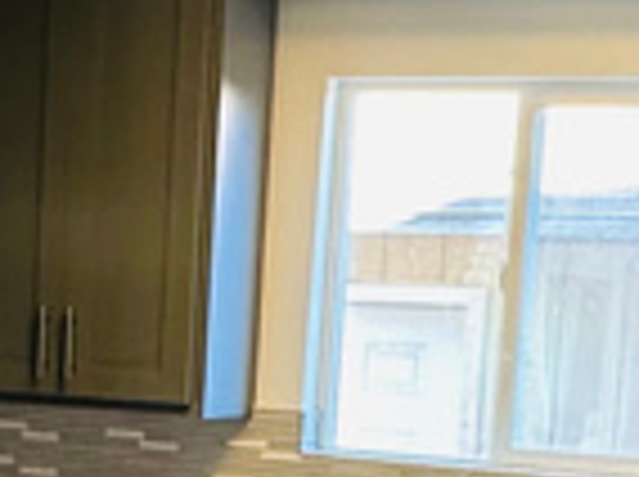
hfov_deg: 19.4
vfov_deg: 14.1
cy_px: 608
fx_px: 1861
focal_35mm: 101
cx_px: 180
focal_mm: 2.22
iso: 200
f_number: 2.2
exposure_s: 1/60
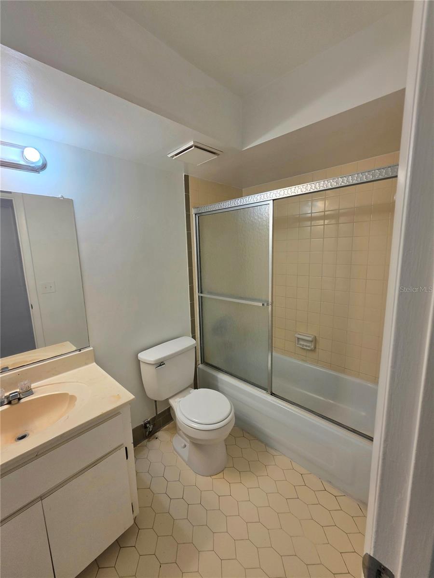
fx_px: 217
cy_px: 289
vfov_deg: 106.2
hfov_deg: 89.9
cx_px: 217
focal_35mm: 13
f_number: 1.9
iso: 50
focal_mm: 2.2
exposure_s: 1/120
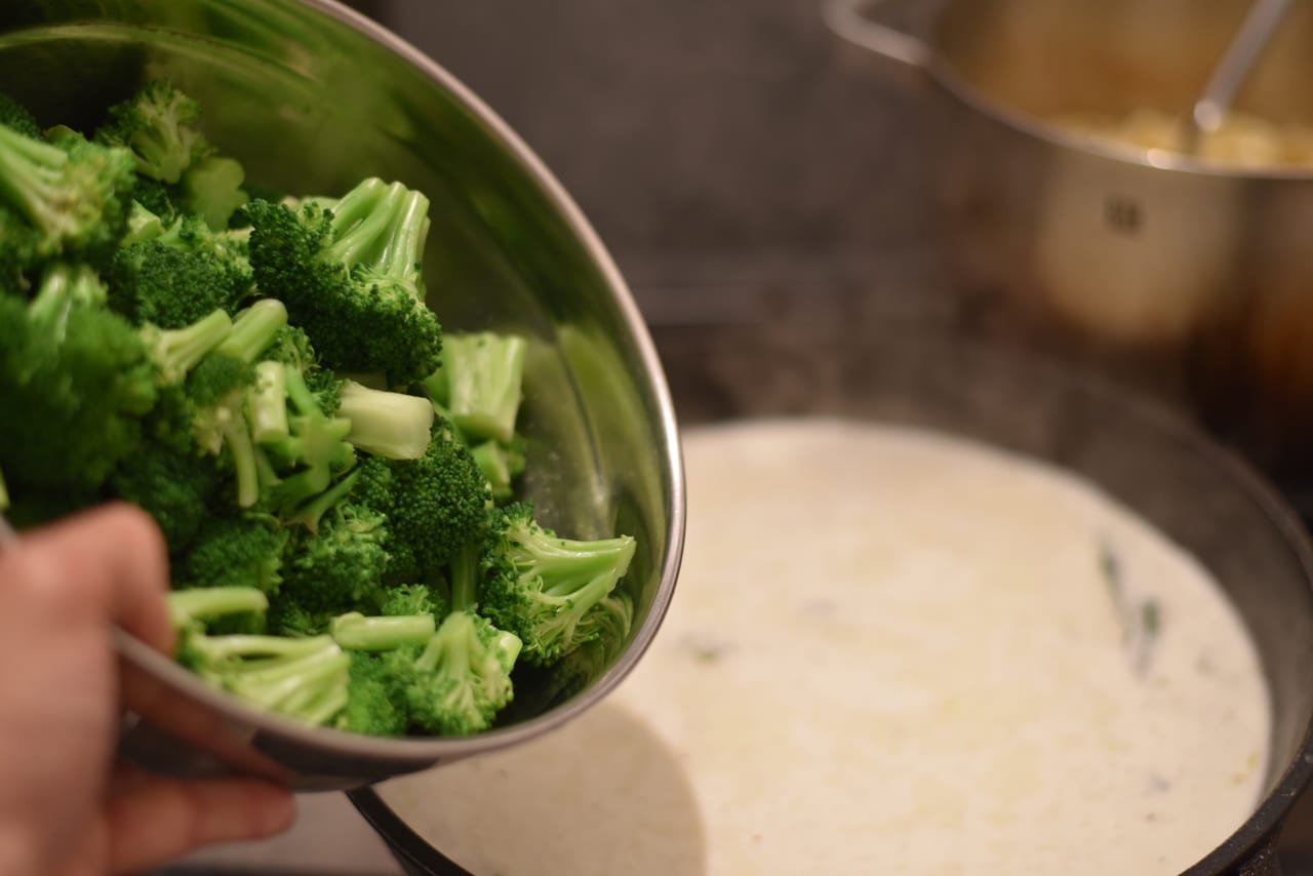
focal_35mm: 50
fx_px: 1824
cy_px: 438
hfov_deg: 39.6
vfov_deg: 27.0
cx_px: 656
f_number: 2.2
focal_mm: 50
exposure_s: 1/60
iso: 800
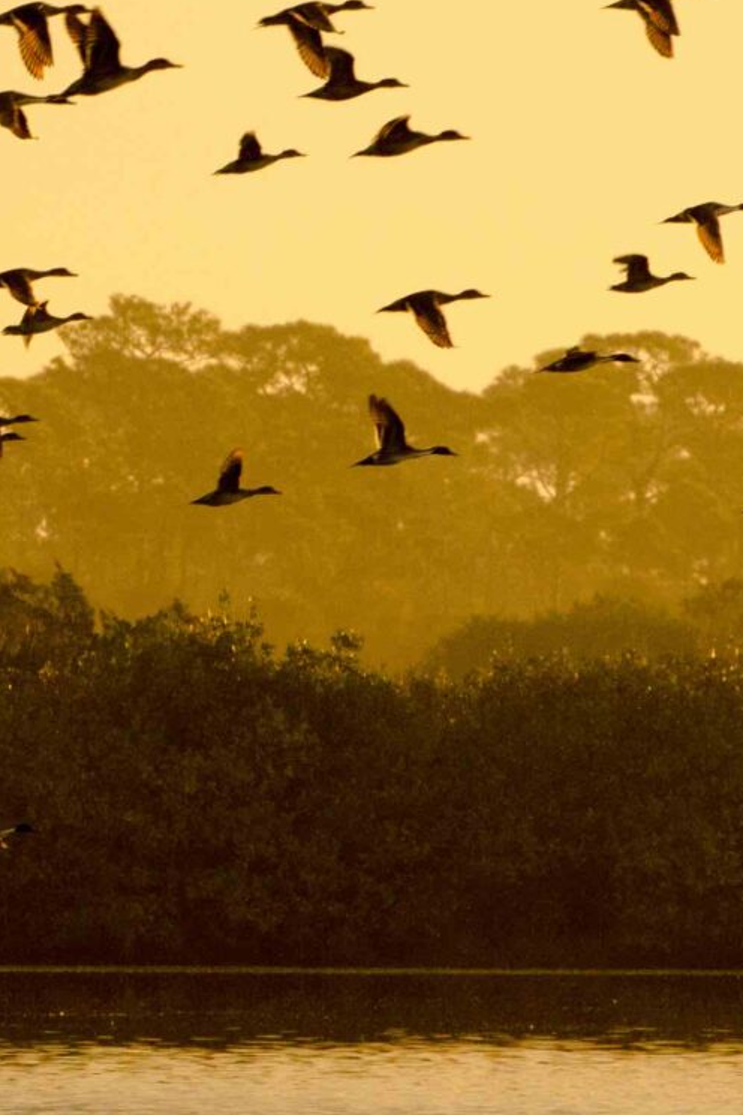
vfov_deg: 2.2
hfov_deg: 1.5
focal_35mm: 927
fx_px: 28696
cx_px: -361
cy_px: 169
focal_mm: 180
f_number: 8
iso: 400
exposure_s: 1/640
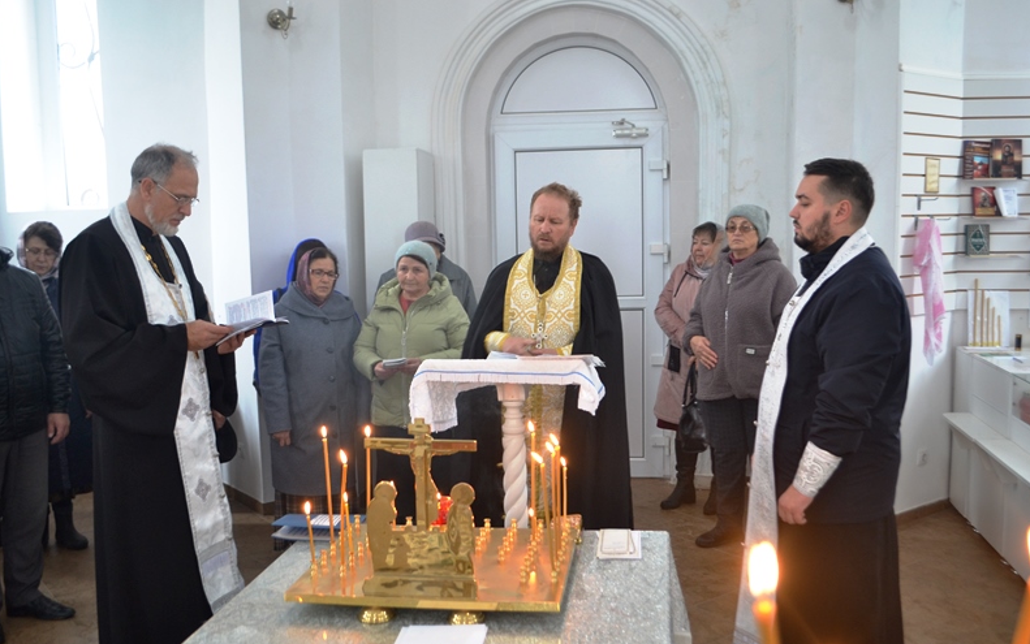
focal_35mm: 34
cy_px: 323
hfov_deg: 56.7
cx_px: 516
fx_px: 955
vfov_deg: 37.3
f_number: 4
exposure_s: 1/15
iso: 450
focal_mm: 22
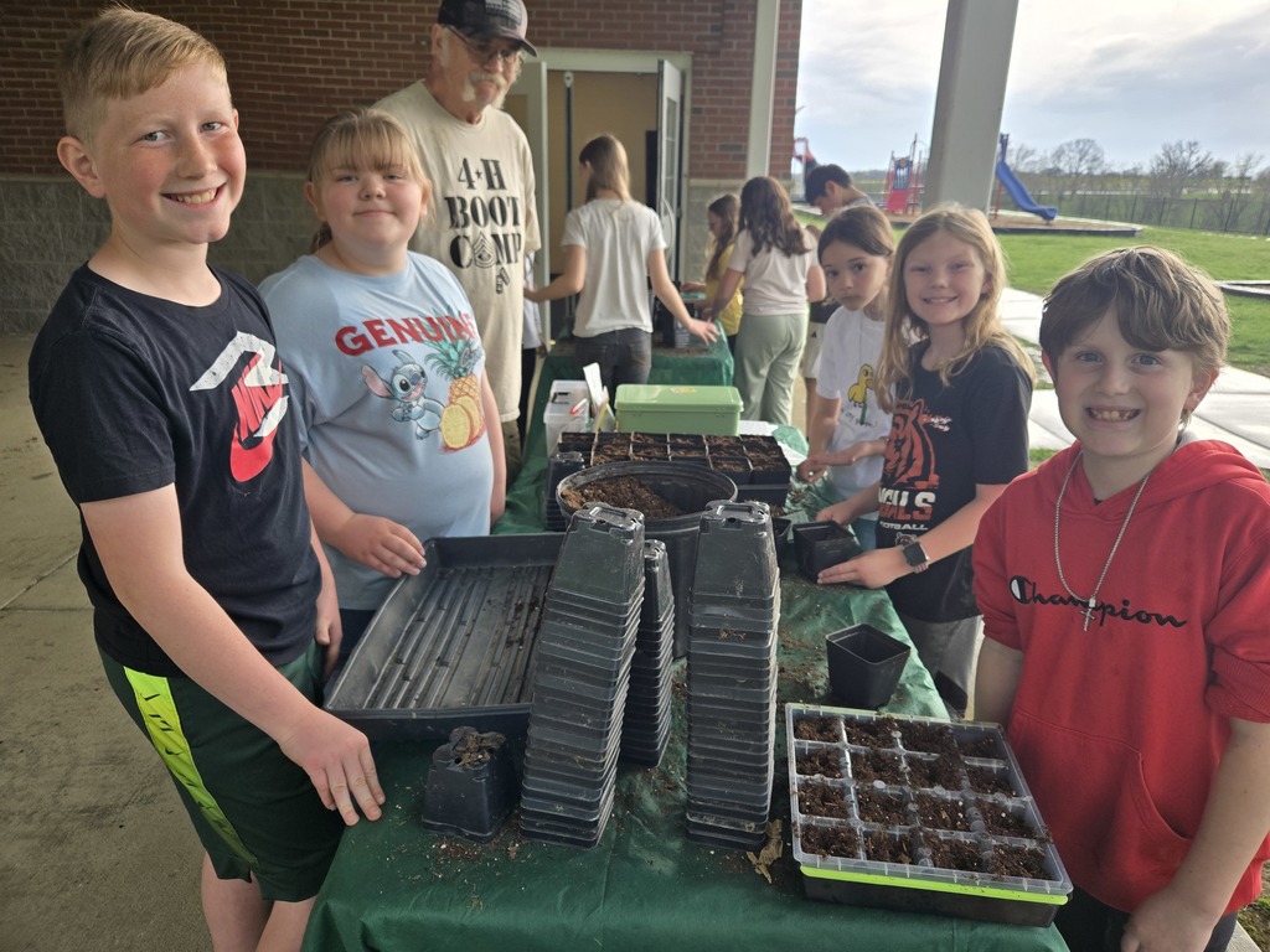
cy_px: 476
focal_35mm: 23
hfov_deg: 73.9
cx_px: 635
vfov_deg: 58.9
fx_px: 844
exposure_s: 1/180
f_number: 1.8
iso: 64
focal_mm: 5.4
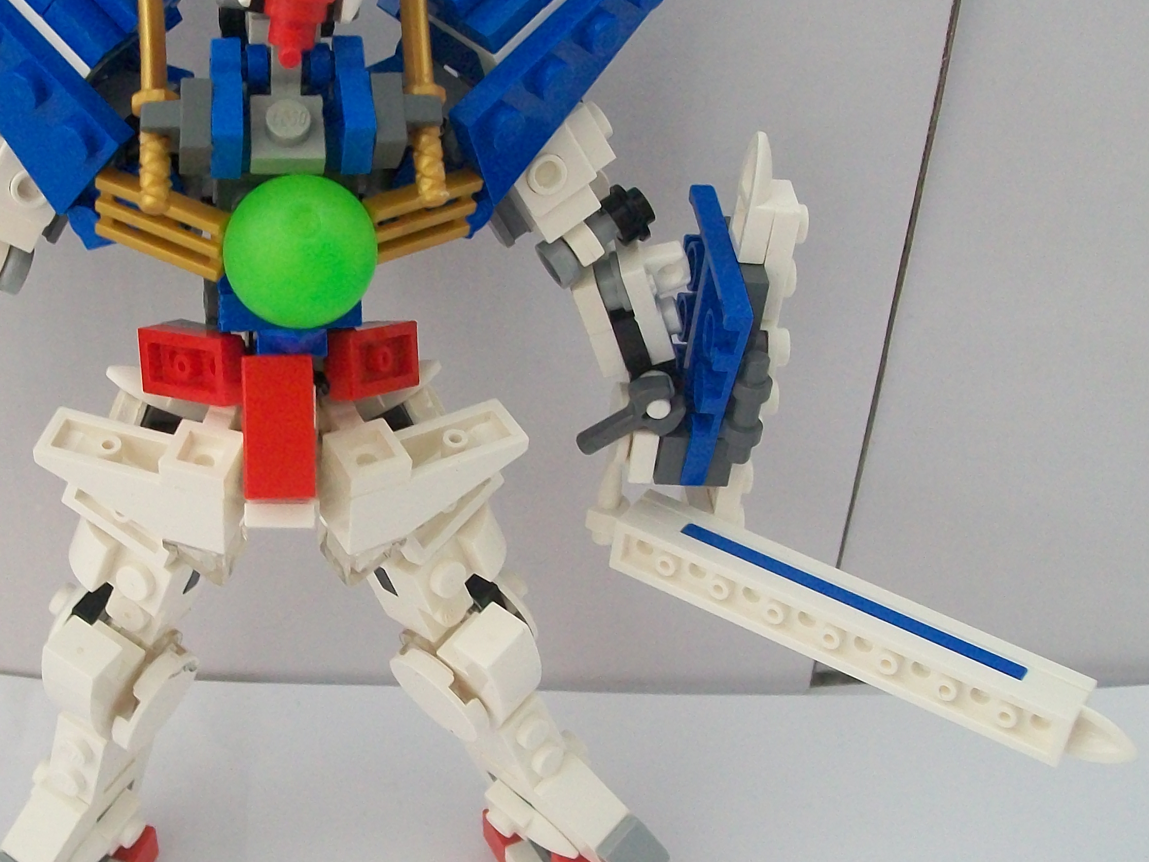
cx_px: 301
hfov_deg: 33.7
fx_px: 1859
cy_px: 429
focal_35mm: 56
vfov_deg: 26.1
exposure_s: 1/30
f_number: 2.7
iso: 160
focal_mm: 6
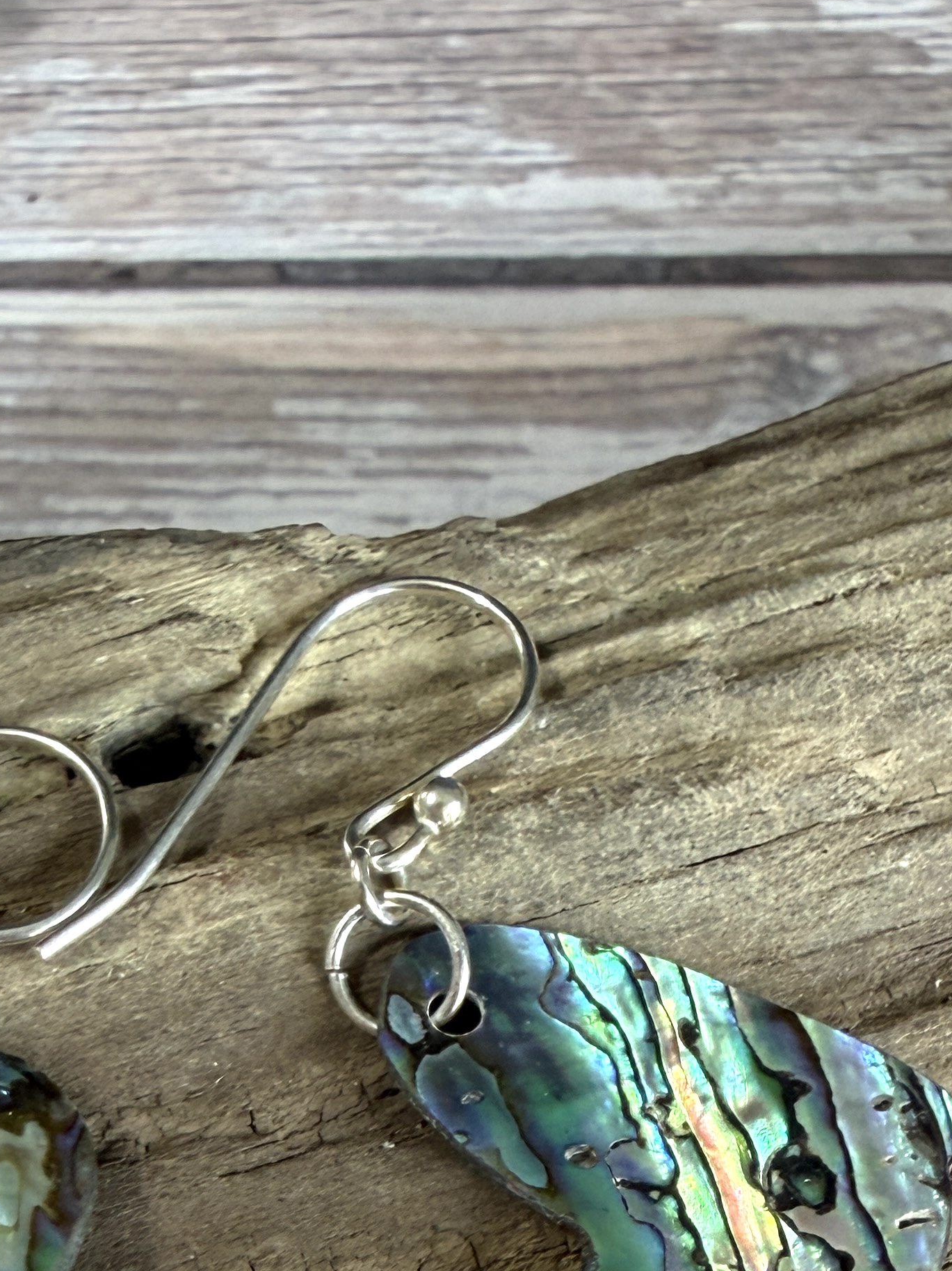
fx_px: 1944
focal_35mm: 53
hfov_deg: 27.5
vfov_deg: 32.7
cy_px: 1317
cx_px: 412
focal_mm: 2.22
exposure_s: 1/60
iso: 250
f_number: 2.2
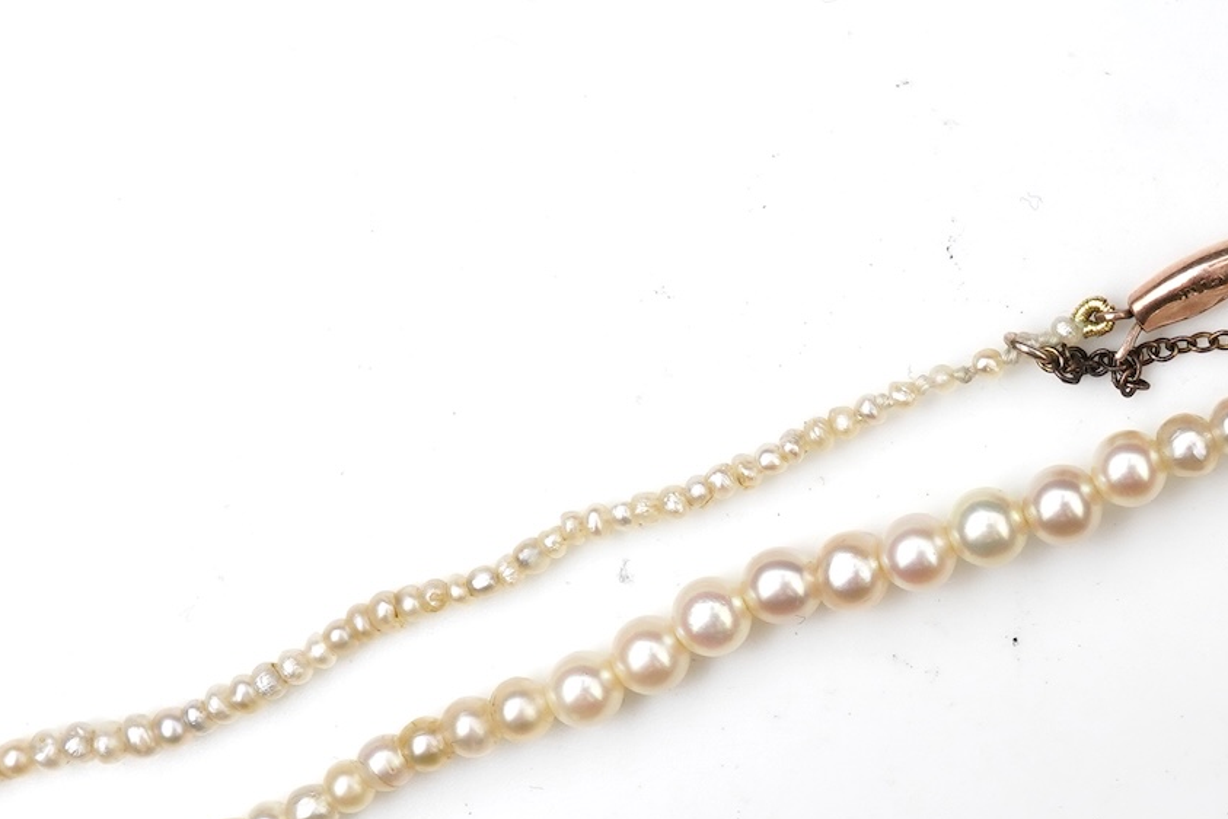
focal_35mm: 105
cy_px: 768
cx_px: 1314
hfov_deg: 18.8
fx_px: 3581
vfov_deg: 12.9
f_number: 16
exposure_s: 1/125
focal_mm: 30
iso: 500
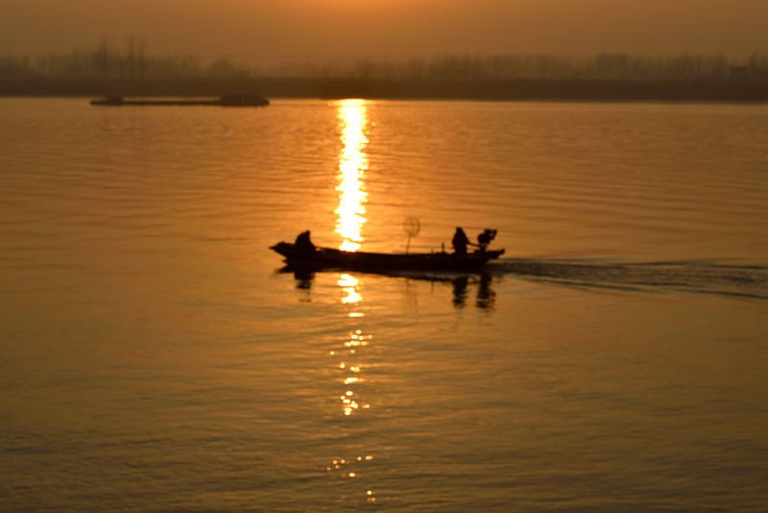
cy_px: 256
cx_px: 384
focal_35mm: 75
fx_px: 1600
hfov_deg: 27.0
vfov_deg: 18.2
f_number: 13
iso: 100
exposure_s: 1/200
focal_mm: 75
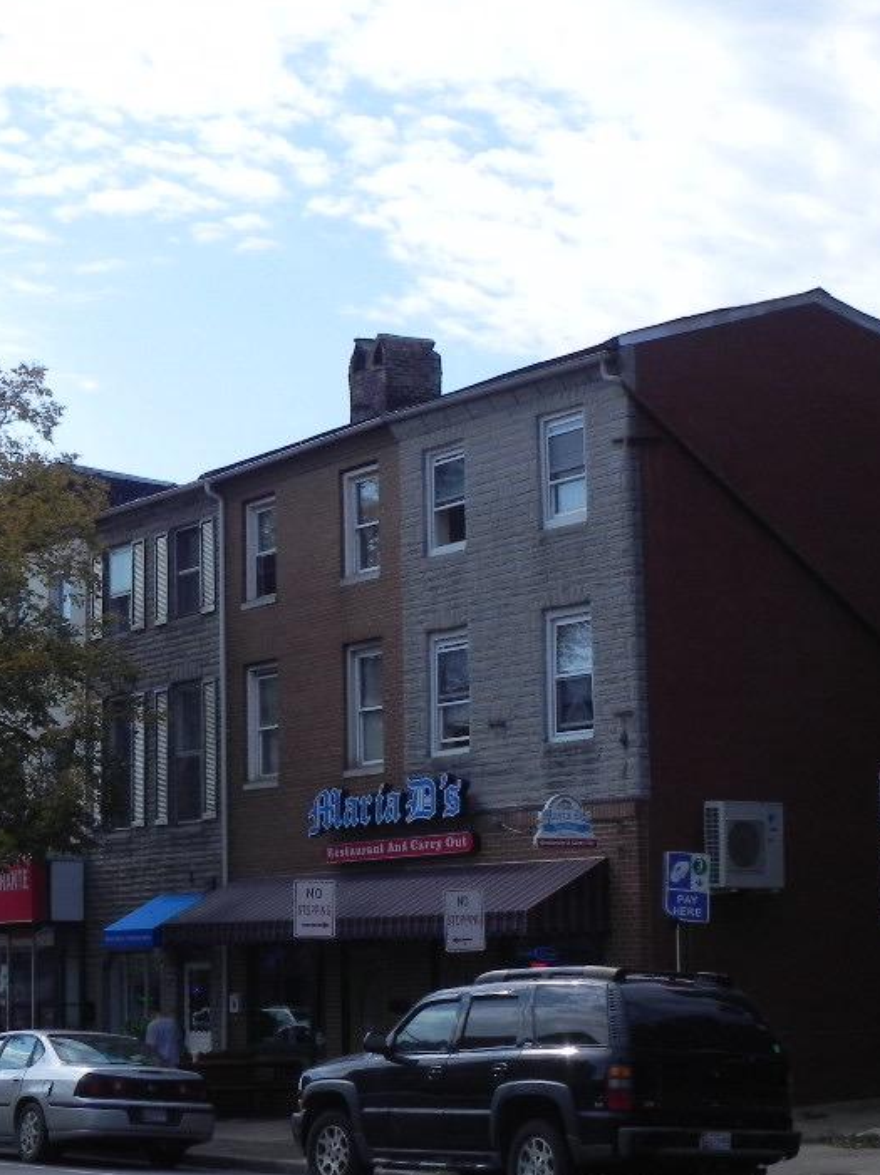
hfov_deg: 19.3
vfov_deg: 25.7
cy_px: 597
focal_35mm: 76
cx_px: 313
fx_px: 2578
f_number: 8
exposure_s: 1/493
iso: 160
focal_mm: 9.2
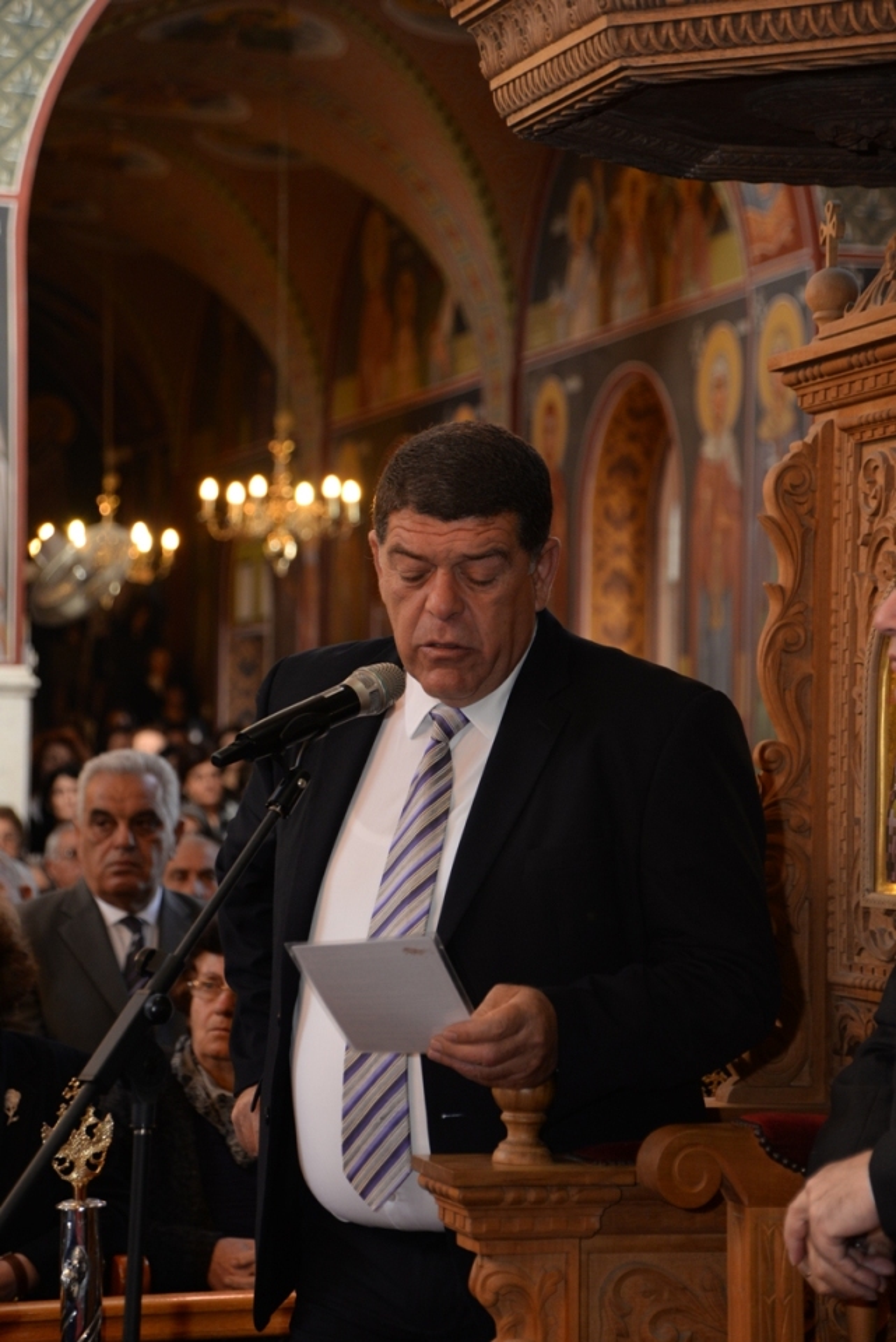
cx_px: 448
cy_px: 671
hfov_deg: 14.4
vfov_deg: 21.4
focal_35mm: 95
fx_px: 3543
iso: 1000
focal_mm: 95
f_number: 5.6
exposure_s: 1/40
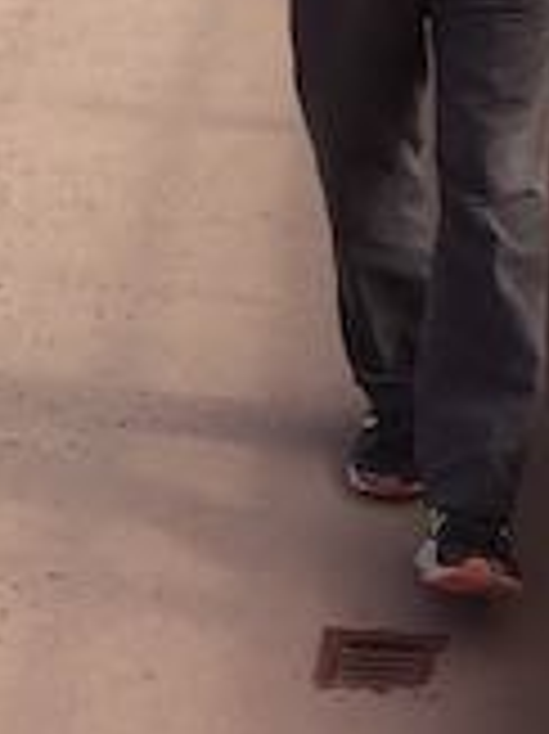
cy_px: -221
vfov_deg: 14.7
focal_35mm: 128
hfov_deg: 11.6
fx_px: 2710
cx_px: 261
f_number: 2.2
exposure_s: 1/1282
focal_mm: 4.15
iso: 32
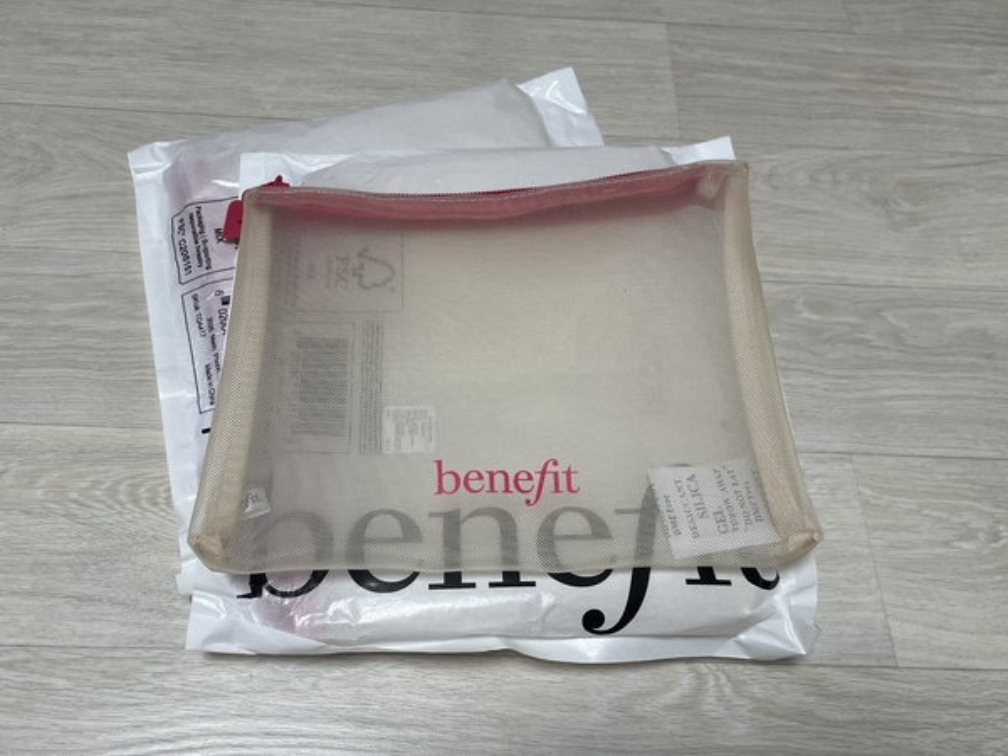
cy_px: 378
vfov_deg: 53.1
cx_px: 504
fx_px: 757
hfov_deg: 67.3
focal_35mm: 26
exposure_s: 1/120
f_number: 1.6
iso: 100
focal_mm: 4.2
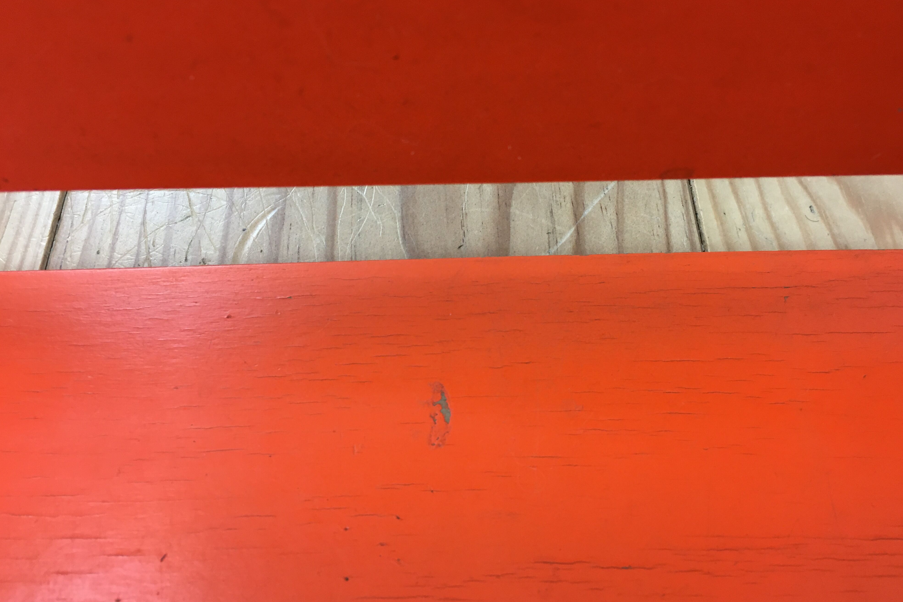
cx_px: 452
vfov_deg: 42.3
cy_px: 305
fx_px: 777
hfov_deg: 60.3
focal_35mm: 31
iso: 50
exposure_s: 1/33
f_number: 2.2
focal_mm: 4.15
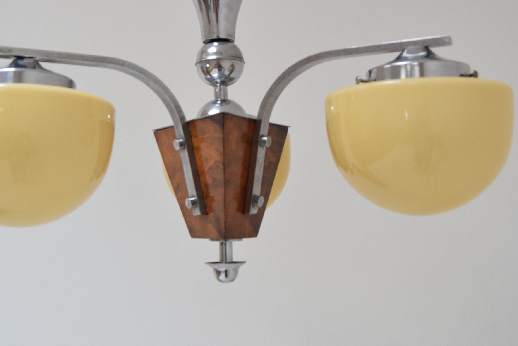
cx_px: 214
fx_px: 734
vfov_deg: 26.4
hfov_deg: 38.7
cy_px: 125
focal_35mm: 51
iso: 1600
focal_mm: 26
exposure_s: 1/100
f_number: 5
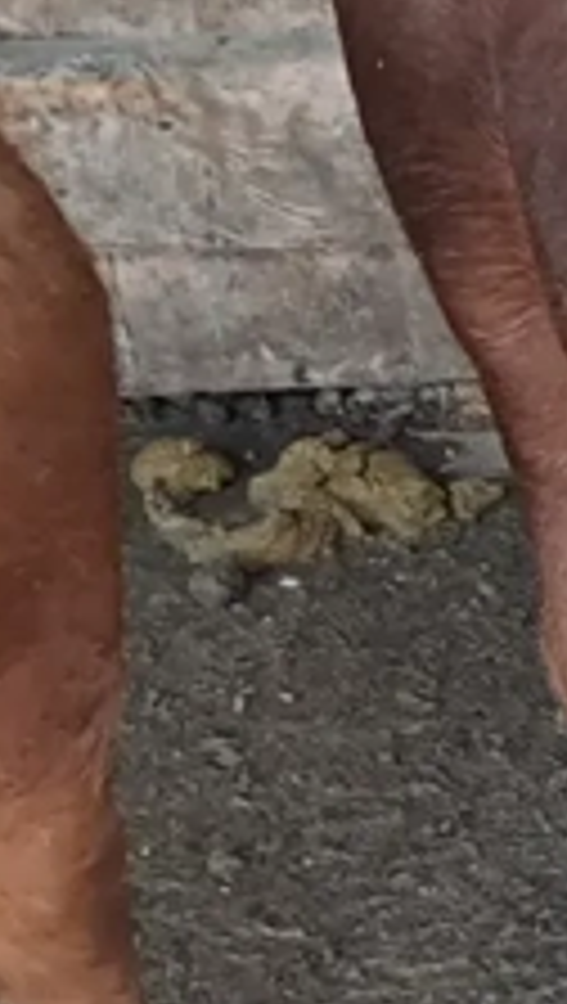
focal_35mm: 122
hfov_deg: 9.6
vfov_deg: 17.5
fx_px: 3250
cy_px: 734
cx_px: 927
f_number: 1.8
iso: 125
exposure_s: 1/50
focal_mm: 4.65
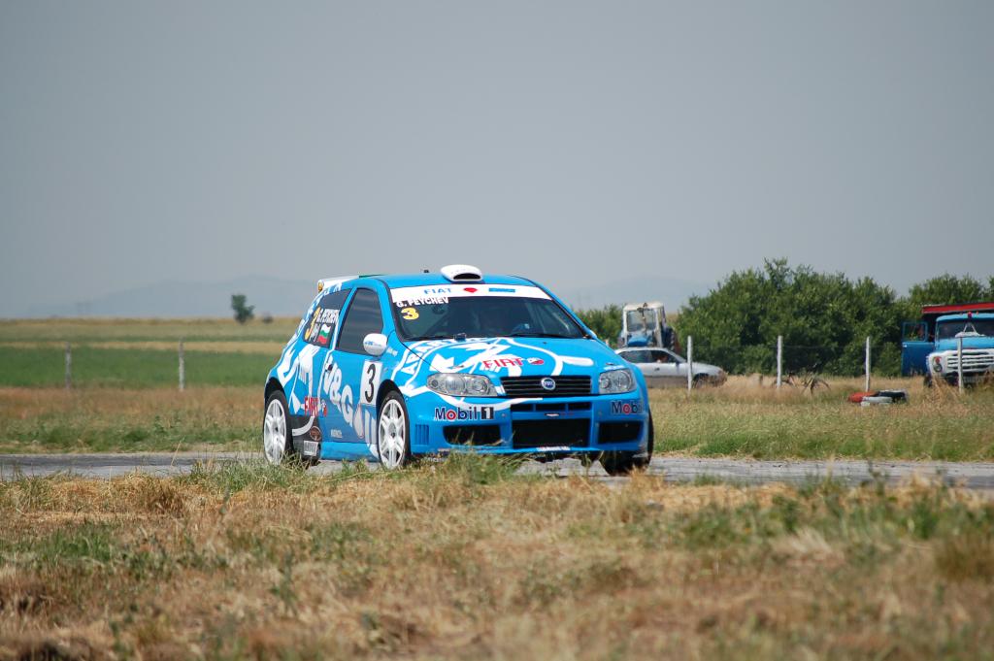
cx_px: 497
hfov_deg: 6.9
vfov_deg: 4.6
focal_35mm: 300
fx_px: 8276
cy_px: 330
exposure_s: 1/1250
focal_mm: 200
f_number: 5.6
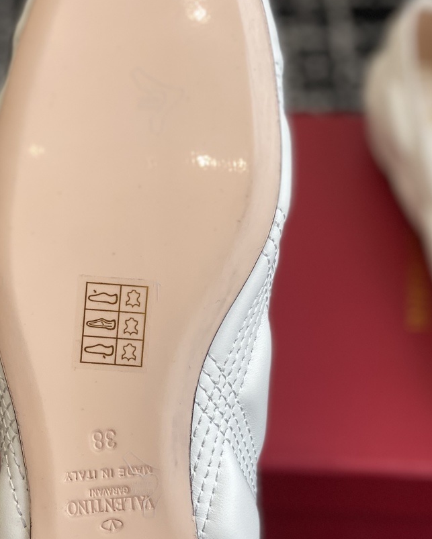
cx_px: 223
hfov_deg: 16.9
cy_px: 211
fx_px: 1454
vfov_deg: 21.0
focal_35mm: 91
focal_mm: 6
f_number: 2
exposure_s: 1/226
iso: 20
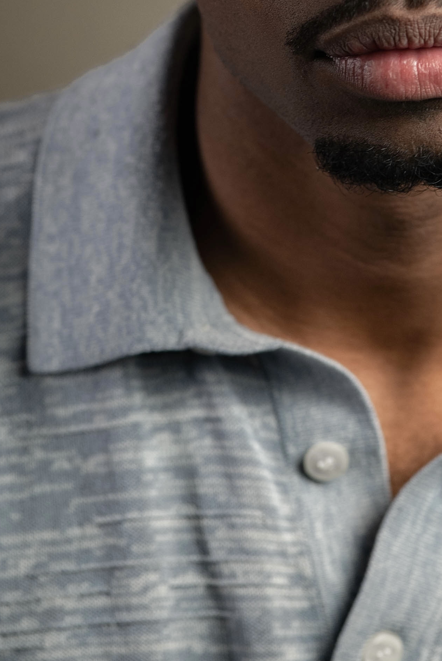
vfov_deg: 10.7
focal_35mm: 190
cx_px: 283
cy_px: 48
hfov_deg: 7.2
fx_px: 3494
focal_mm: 85
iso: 400
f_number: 3.5
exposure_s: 1/160
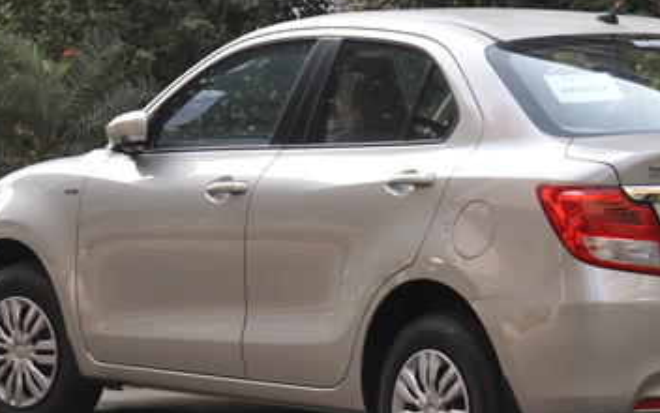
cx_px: 424
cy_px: 234
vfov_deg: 6.6
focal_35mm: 200
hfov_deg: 10.5
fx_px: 3597
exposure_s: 1/500
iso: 800
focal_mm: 72
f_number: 5.6
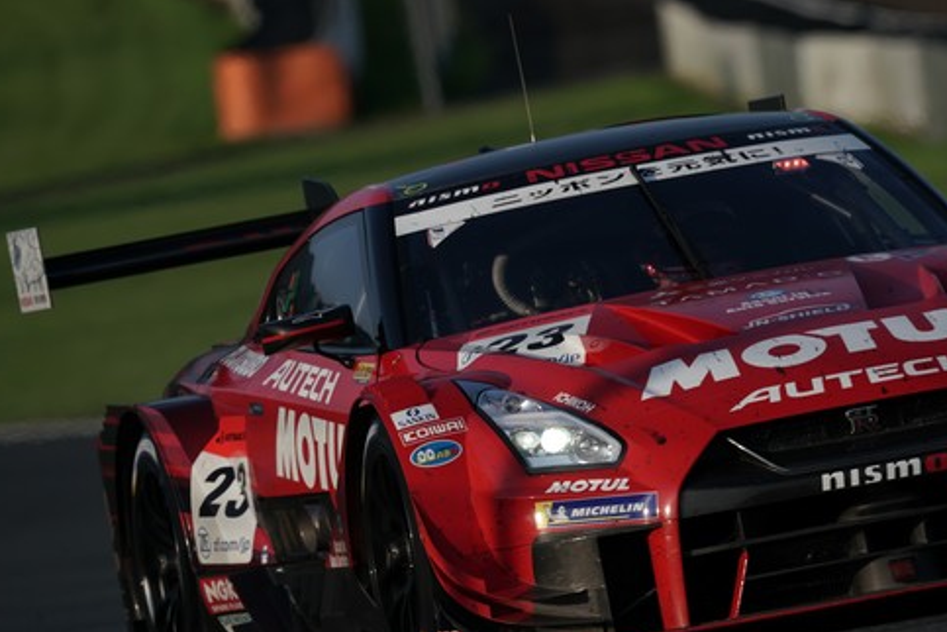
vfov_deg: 1.8
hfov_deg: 2.8
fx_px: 19596
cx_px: 651
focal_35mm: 745
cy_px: 308
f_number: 8
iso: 200
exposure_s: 1/800
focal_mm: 500
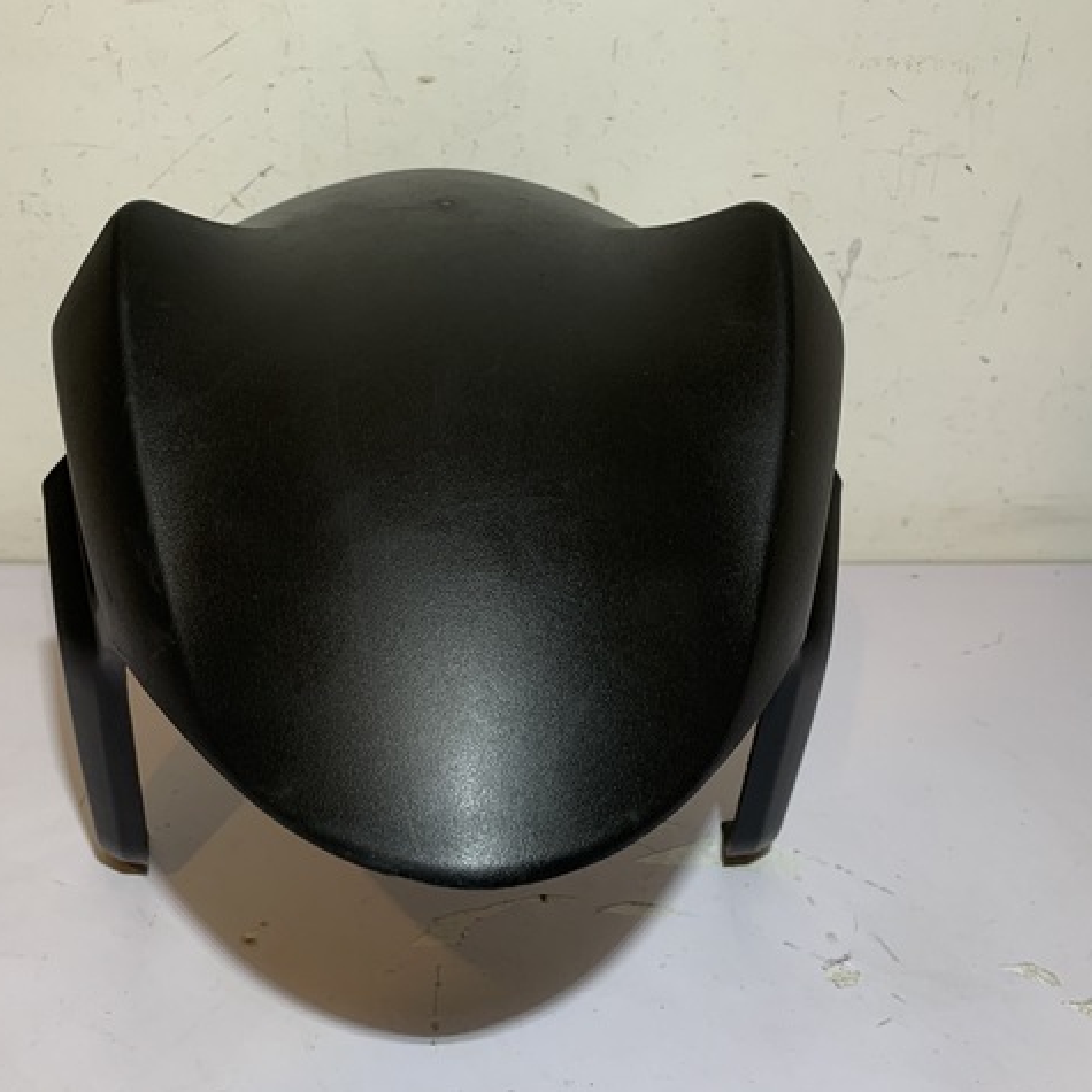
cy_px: 583
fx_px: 1321
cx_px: 441
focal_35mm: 37
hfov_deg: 44.7
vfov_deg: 44.9
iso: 80
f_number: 1.8
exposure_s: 1/121
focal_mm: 4.25
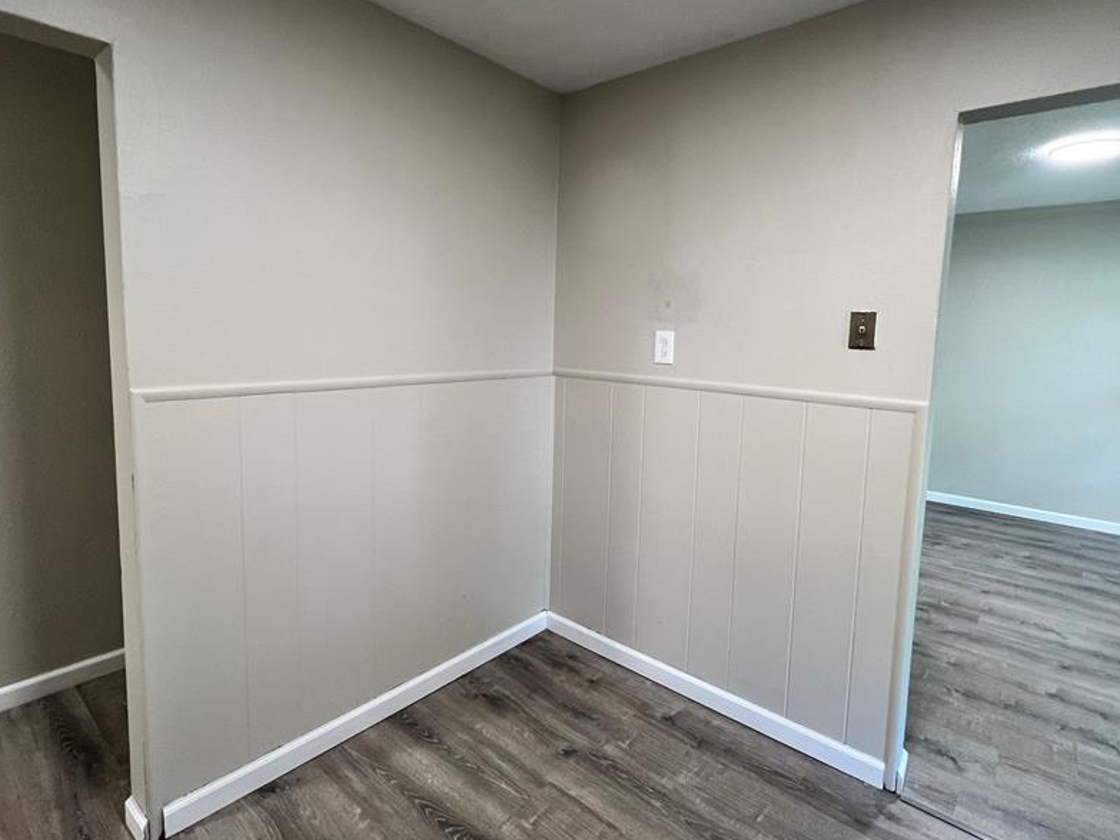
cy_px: 386
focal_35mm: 17
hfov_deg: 91.0
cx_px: 578
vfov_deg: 74.6
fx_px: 550
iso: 160
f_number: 1.8
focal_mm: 1.57
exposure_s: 1/60
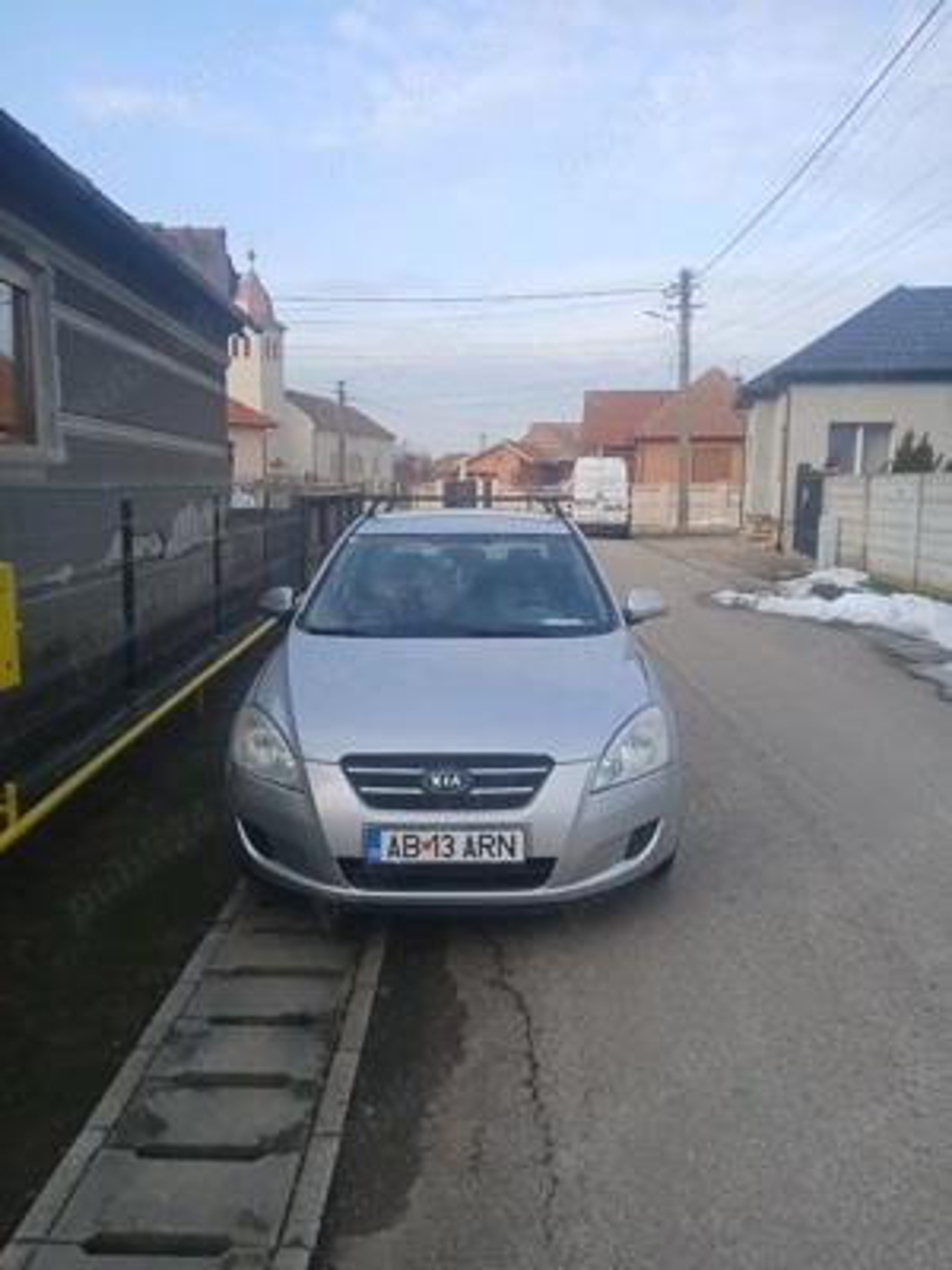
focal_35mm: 26
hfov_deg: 53.1
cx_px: 476
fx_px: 953
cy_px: 635
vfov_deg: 67.3
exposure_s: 1/189
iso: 20
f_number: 1.8
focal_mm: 3.98
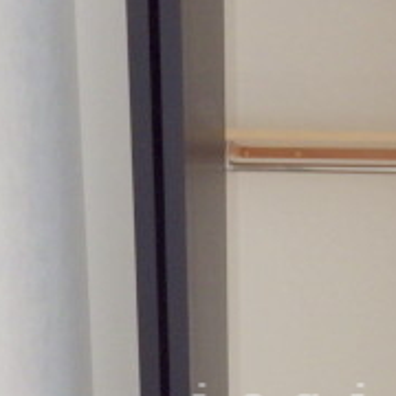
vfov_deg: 23.8
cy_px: 405
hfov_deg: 24.4
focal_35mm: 69
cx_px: 339
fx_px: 893
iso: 100
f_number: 3.1
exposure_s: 1/80
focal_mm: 4
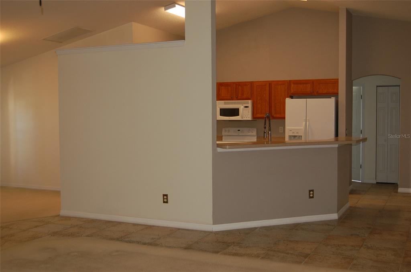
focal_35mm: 45
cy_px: 136
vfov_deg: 29.7
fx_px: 513
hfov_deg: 43.7
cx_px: 206
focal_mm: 30
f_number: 4.2
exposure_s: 1/60
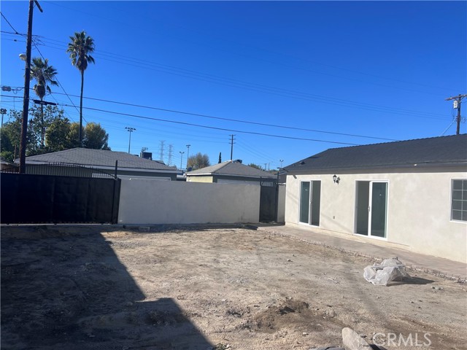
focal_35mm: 26
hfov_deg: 67.3
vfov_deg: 53.1
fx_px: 351
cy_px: 175
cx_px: 234
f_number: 1.5
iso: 50
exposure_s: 1/5587
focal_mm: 5.7
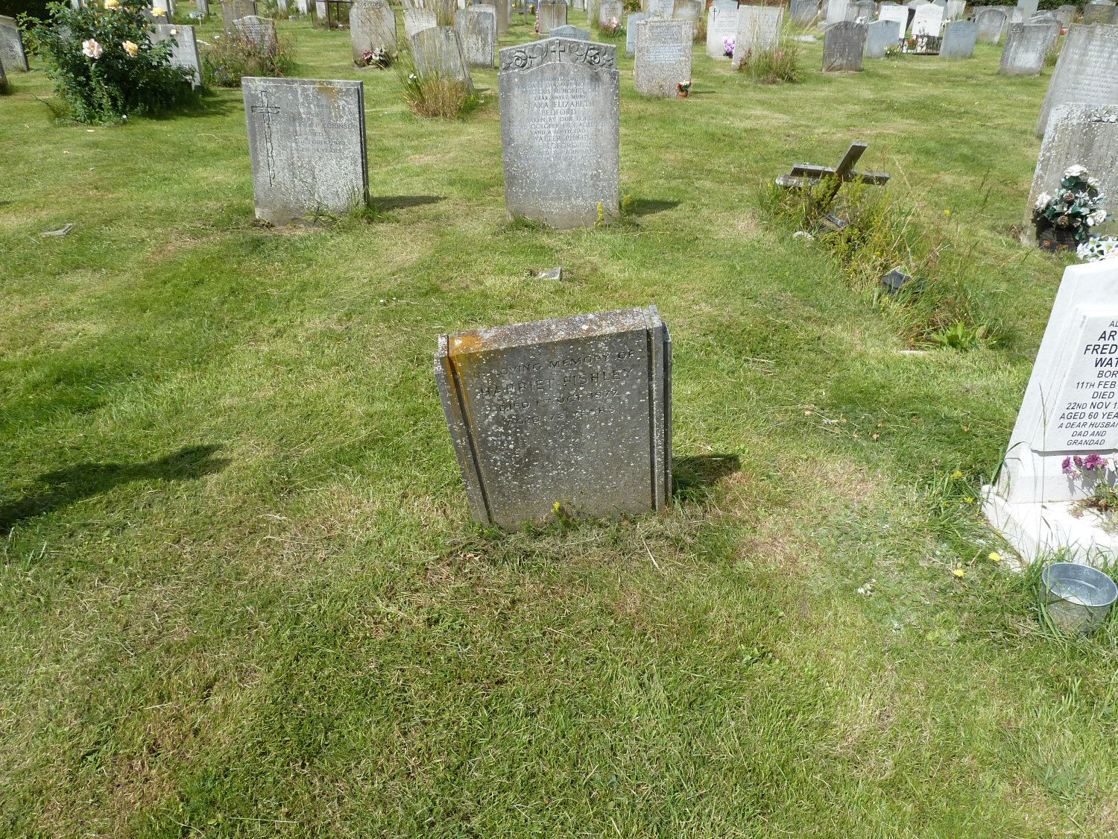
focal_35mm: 25
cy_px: 420
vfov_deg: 54.9
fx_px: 807
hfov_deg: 69.4
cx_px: 559
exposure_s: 1/400
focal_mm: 4.1
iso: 80
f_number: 4.5
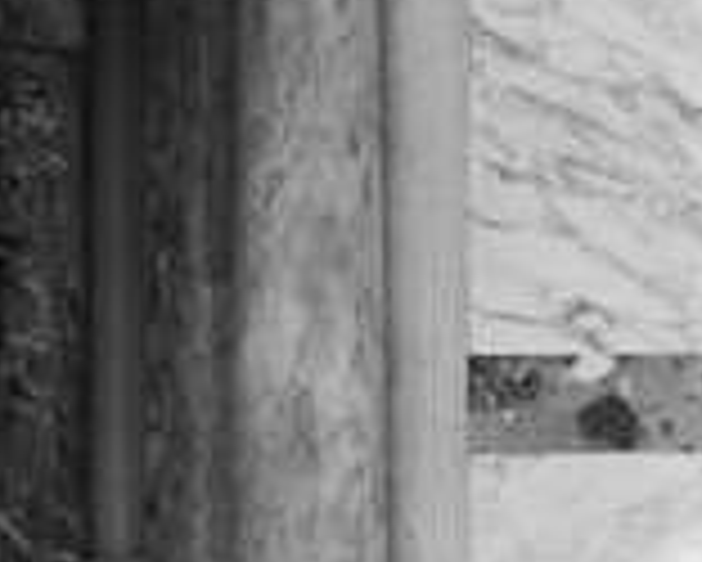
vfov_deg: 4.8
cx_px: 2336
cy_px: 1164
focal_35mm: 315
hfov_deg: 5.6
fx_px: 6549
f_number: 5.6
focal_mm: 27
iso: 500
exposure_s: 1/1000
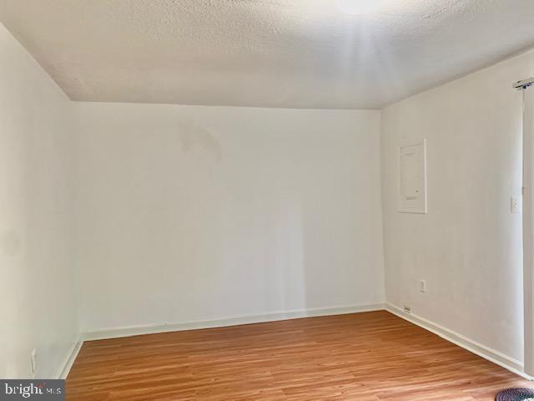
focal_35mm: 26
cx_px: 267
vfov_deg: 53.1
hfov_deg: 67.3
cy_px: 200
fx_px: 401
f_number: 1.8
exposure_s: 1/60
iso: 200
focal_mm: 4.25
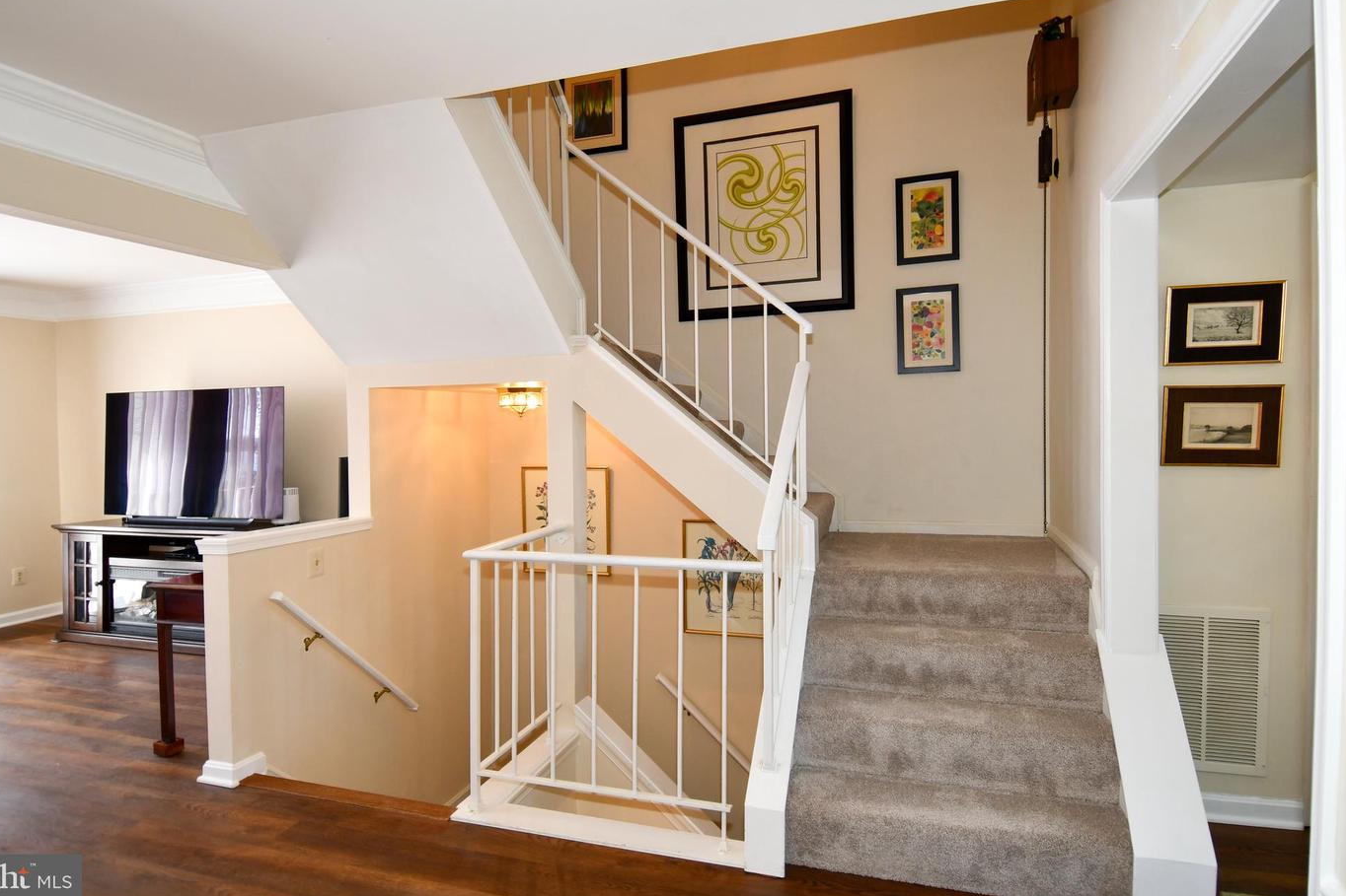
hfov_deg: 86.8
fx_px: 710
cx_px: 638
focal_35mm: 19
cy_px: 432
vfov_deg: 64.5
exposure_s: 1/60
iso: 360
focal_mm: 12
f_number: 4
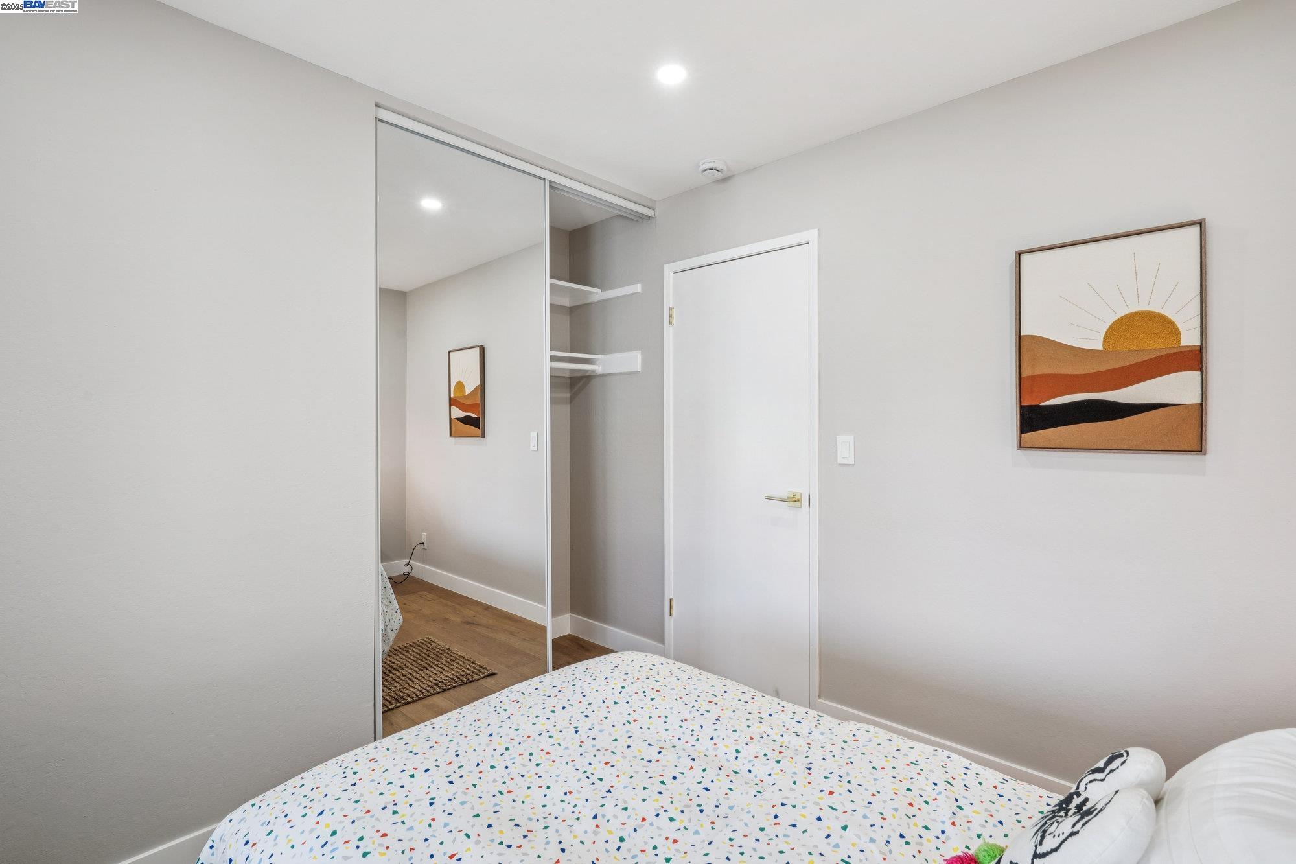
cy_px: 432
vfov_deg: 73.7
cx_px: 648
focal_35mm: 16
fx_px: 576
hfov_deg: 96.7
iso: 200
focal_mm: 16
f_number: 11
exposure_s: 1/8
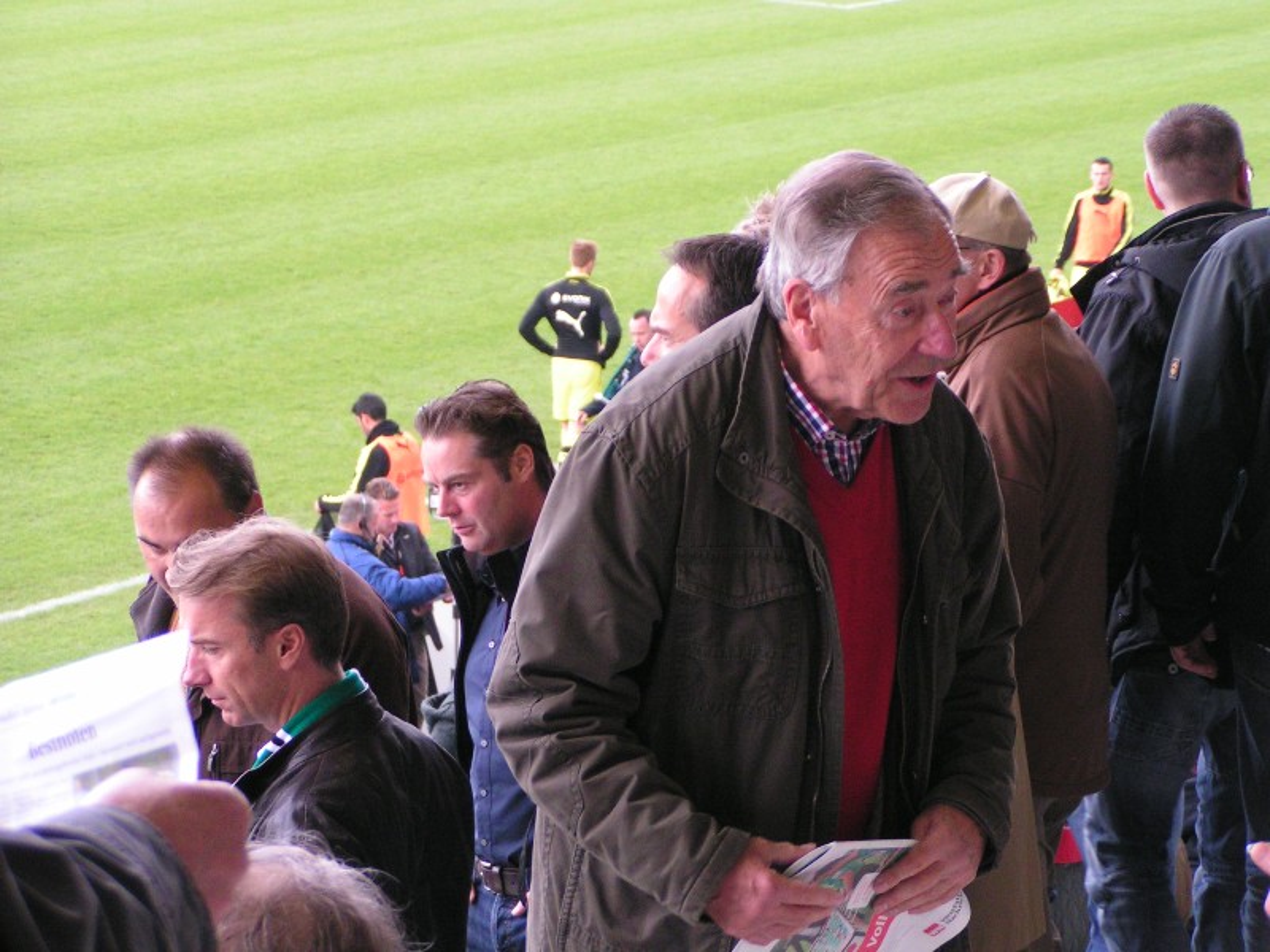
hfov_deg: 15.1
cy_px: 476
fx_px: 4806
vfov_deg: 11.3
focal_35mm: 131
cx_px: 635
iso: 200
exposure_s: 1/125
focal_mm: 20
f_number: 3.5
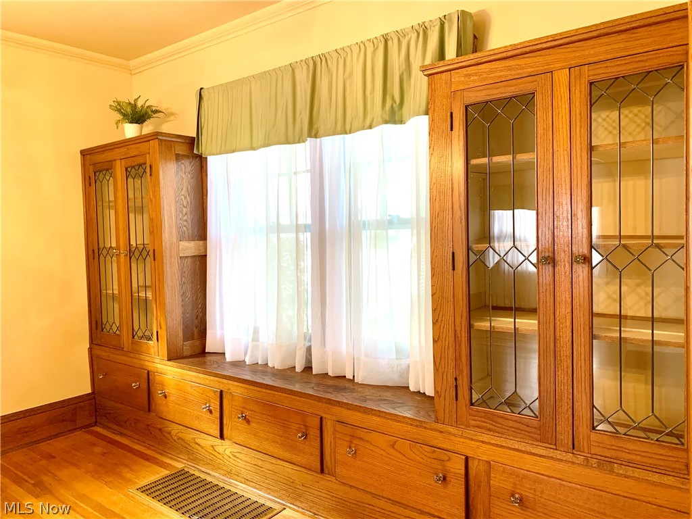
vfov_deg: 53.1
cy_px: 260
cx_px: 346
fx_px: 520
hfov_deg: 67.3
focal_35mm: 26
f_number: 1.8
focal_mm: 4.25
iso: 200
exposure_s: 1/60
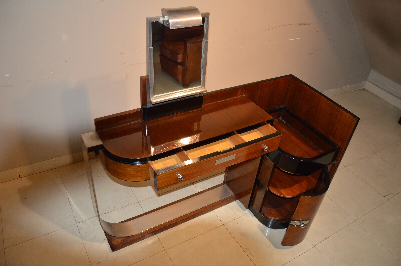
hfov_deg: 67.4
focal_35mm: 27
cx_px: 200
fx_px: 300
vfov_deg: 47.8
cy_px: 133
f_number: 3.5
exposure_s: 1/60
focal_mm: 18
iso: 400
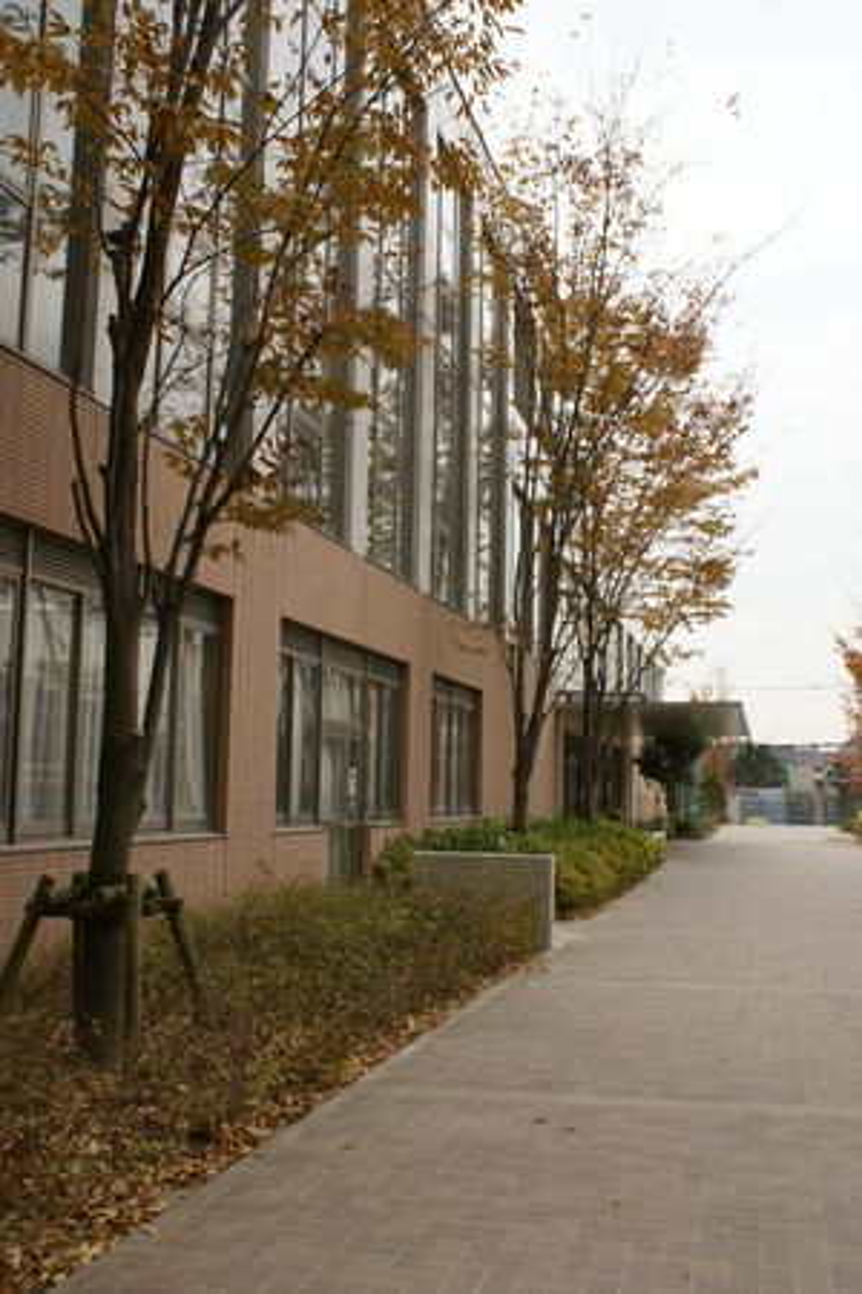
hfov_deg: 36.9
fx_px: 1293
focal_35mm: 36
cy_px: 647
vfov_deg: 53.1
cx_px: 431
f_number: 9
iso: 100
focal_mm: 24
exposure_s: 1/80
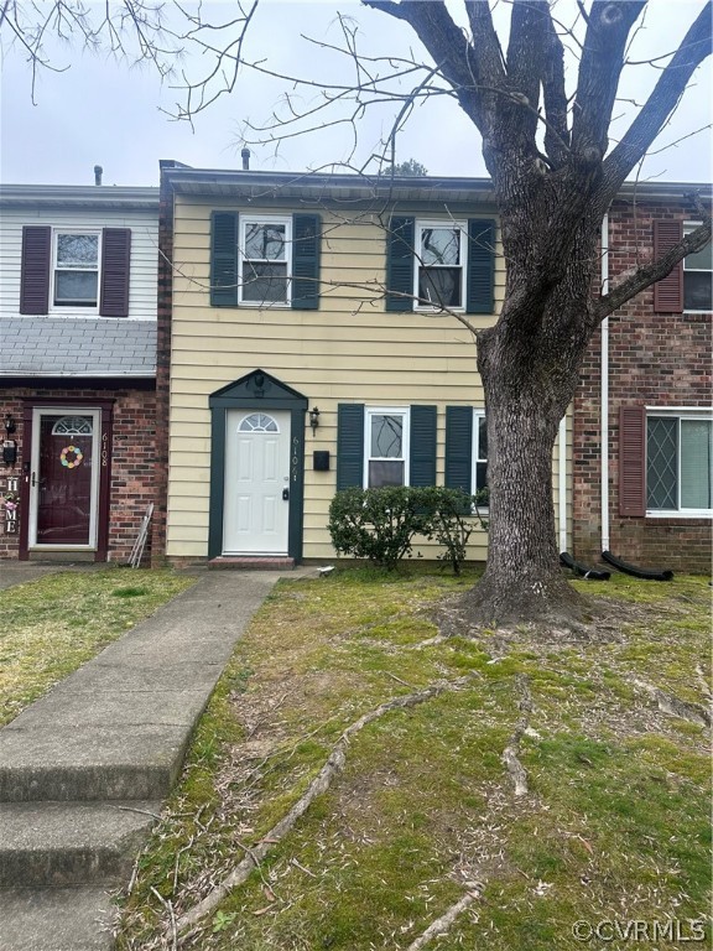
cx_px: 356
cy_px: 476
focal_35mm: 24
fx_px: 659
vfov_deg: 71.6
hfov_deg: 56.8
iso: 80
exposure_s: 1/1304
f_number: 1.78
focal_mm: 6.86
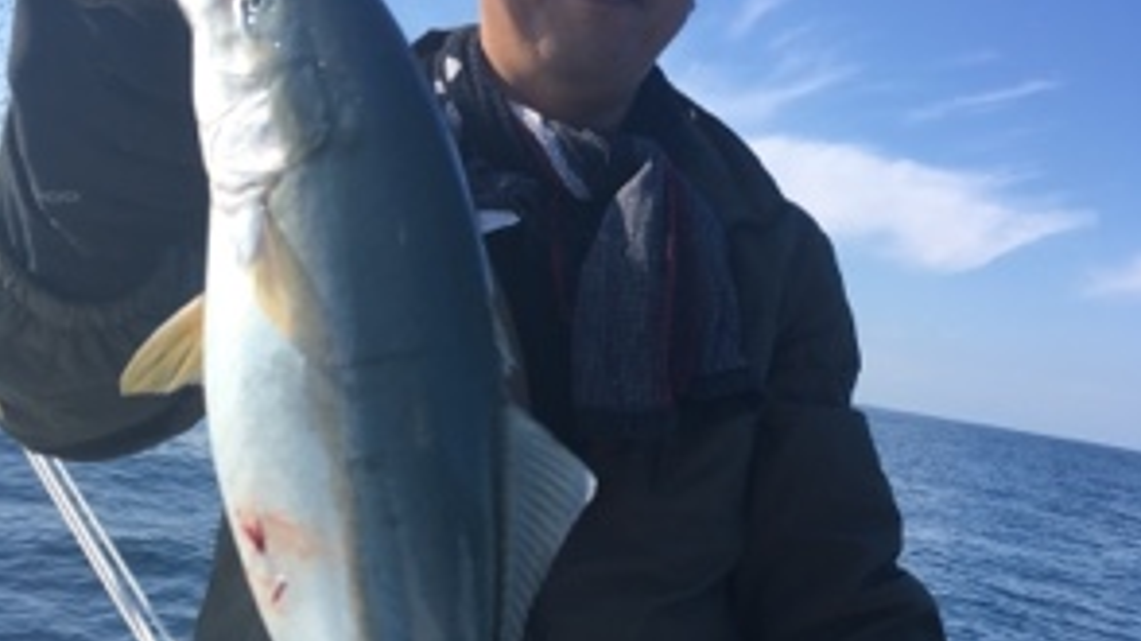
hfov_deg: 47.4
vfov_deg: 27.4
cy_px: 462
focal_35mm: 43
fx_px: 1300
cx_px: 574
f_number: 2.2
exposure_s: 1/1131
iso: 25
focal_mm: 4.15
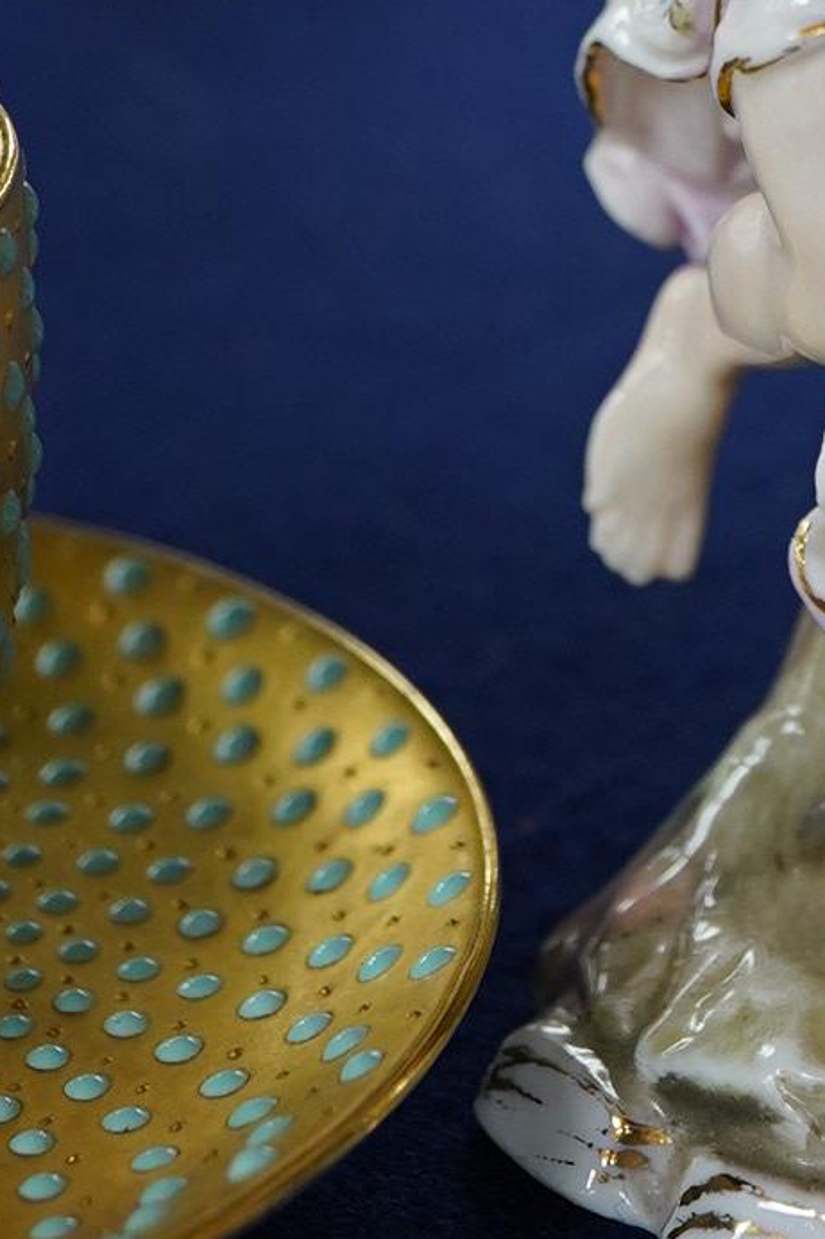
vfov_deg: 15.3
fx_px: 4402
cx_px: 734
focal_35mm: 128
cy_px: -320
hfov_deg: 10.7
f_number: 8
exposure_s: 1/125
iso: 1250
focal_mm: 30
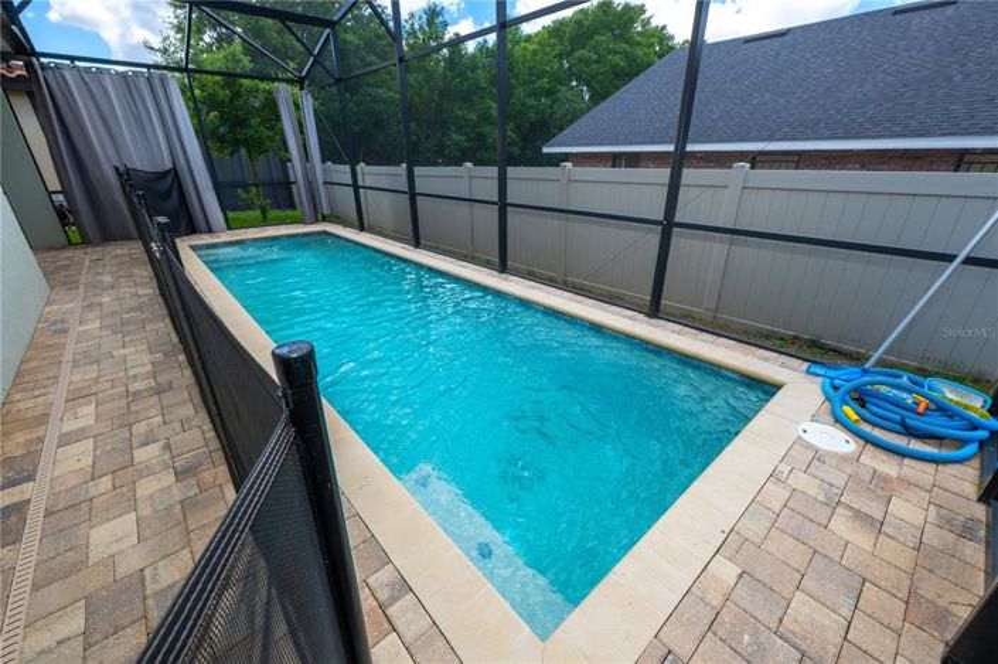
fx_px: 388
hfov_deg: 104.3
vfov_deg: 81.1
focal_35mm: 14
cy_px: 332
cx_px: 499
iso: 200
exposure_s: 1/80
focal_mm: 14
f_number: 13
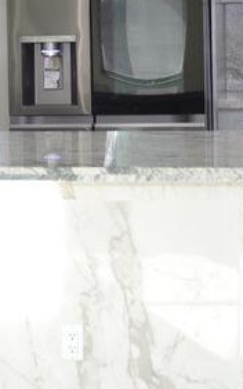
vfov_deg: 16.5
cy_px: 34
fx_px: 1326
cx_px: 128
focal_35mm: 125
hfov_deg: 10.5
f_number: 4
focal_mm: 24
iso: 100
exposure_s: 1/15
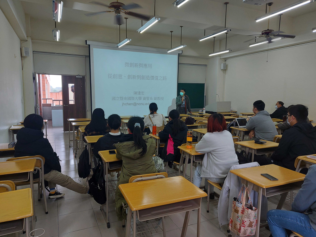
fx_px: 219
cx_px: 158
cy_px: 118
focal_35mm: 24
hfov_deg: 71.6
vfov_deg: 56.8
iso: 50
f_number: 1.8
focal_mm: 5.23
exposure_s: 1/60
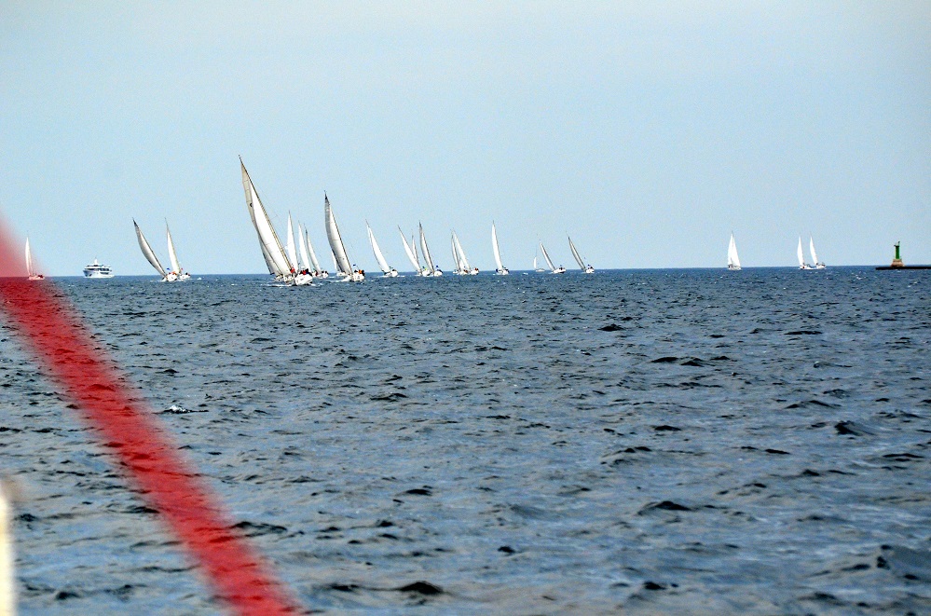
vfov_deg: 5.5
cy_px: 308
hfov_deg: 8.3
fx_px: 6385
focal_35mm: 248
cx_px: 466
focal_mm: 165
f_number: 5.6
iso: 1400
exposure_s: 1/8000
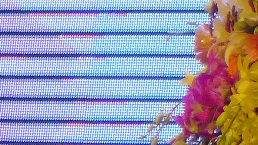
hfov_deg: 3.4
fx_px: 4295
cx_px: 561
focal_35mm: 628
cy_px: -55
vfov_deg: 1.9
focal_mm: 17.7
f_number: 2.3
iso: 400
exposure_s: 1/400
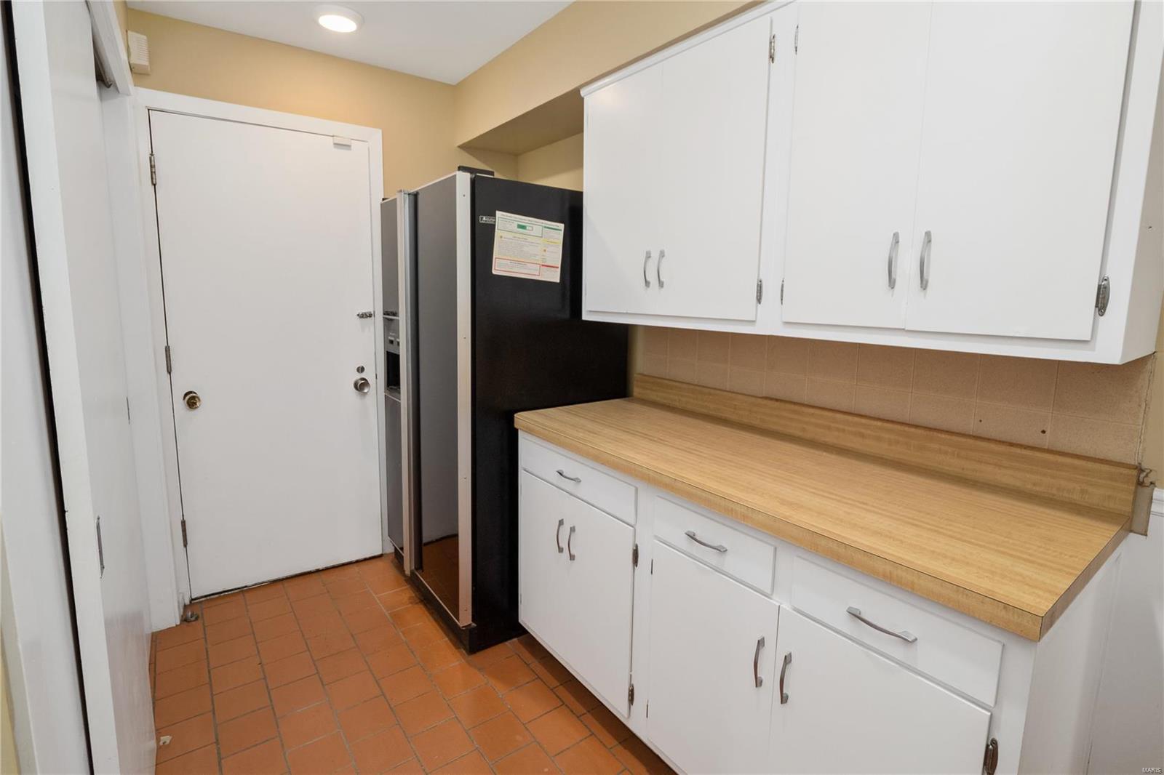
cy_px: 388
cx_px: 582
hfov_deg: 96.7
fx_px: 517
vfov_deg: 73.7
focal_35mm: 16
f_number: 7.1
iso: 400
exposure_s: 1/3
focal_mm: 8
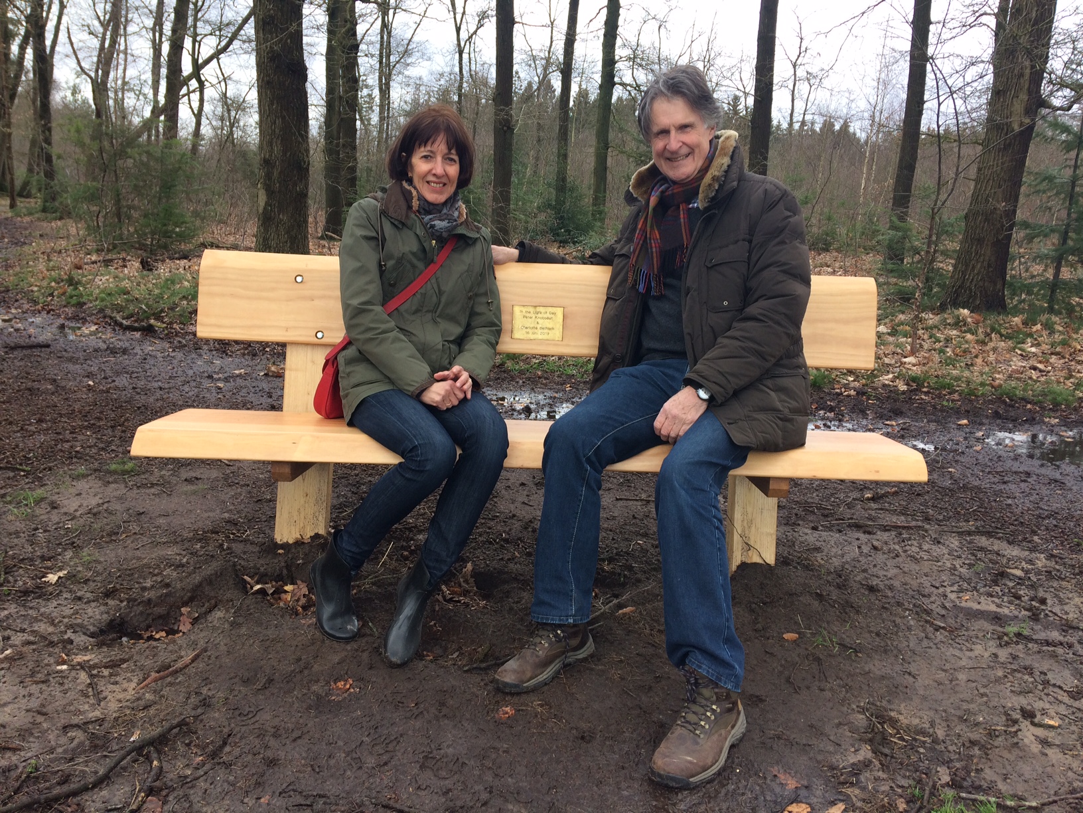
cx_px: 542
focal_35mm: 29
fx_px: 907
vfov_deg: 48.2
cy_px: 406
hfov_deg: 61.7
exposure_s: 1/162
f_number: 2.2
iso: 32
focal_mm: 4.15
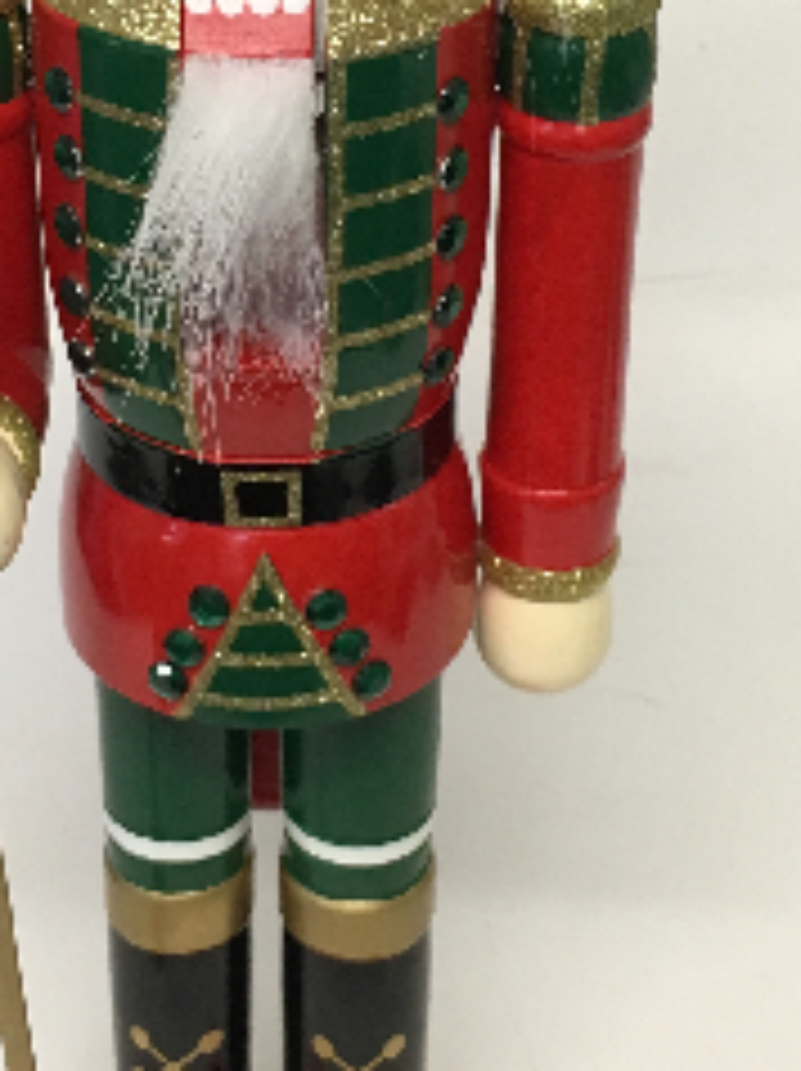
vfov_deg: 24.7
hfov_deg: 18.8
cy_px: 252
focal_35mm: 78
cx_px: 284
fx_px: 2411
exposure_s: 1/33
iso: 50
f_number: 2.2
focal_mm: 4.15
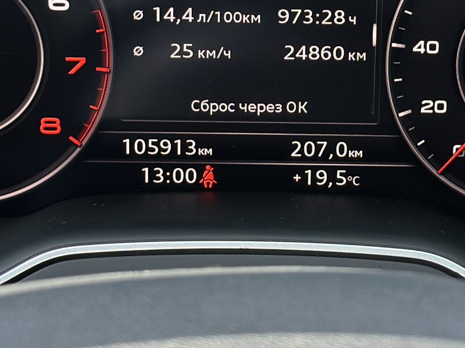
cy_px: 70
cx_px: 290
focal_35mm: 125
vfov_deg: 11.8
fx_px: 1679
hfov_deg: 15.8
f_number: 1.78
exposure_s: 1/399
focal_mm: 6.86
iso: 100
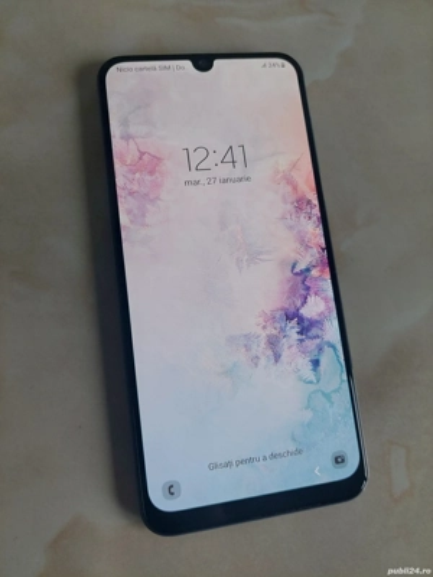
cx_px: 216
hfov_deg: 56.8
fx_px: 400
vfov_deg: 71.6
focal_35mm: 24
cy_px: 288
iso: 40
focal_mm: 5.23
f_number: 1.8
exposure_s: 1/60.2
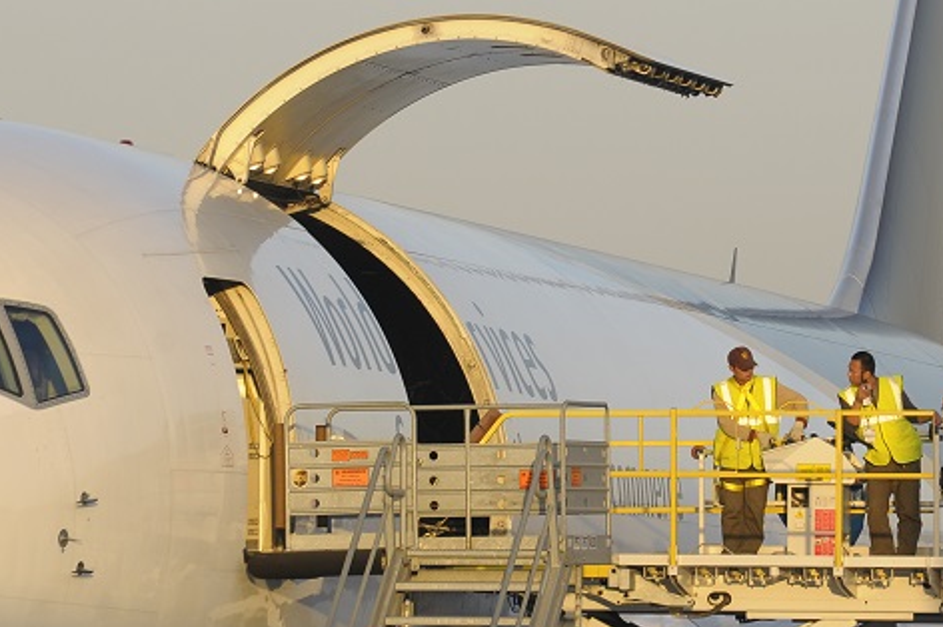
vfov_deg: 2.7
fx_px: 13297
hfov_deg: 4.1
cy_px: 332
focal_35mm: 508
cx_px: 587
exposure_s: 1/160
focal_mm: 200
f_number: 8
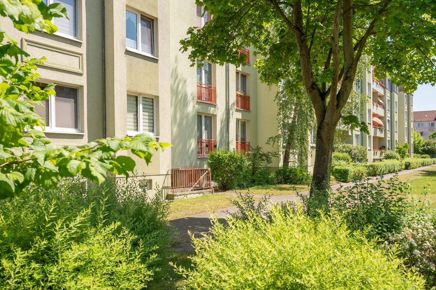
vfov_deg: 43.5
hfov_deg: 62.0
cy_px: 145
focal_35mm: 30
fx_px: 363
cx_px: 218
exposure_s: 1/400
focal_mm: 30
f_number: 8
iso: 200
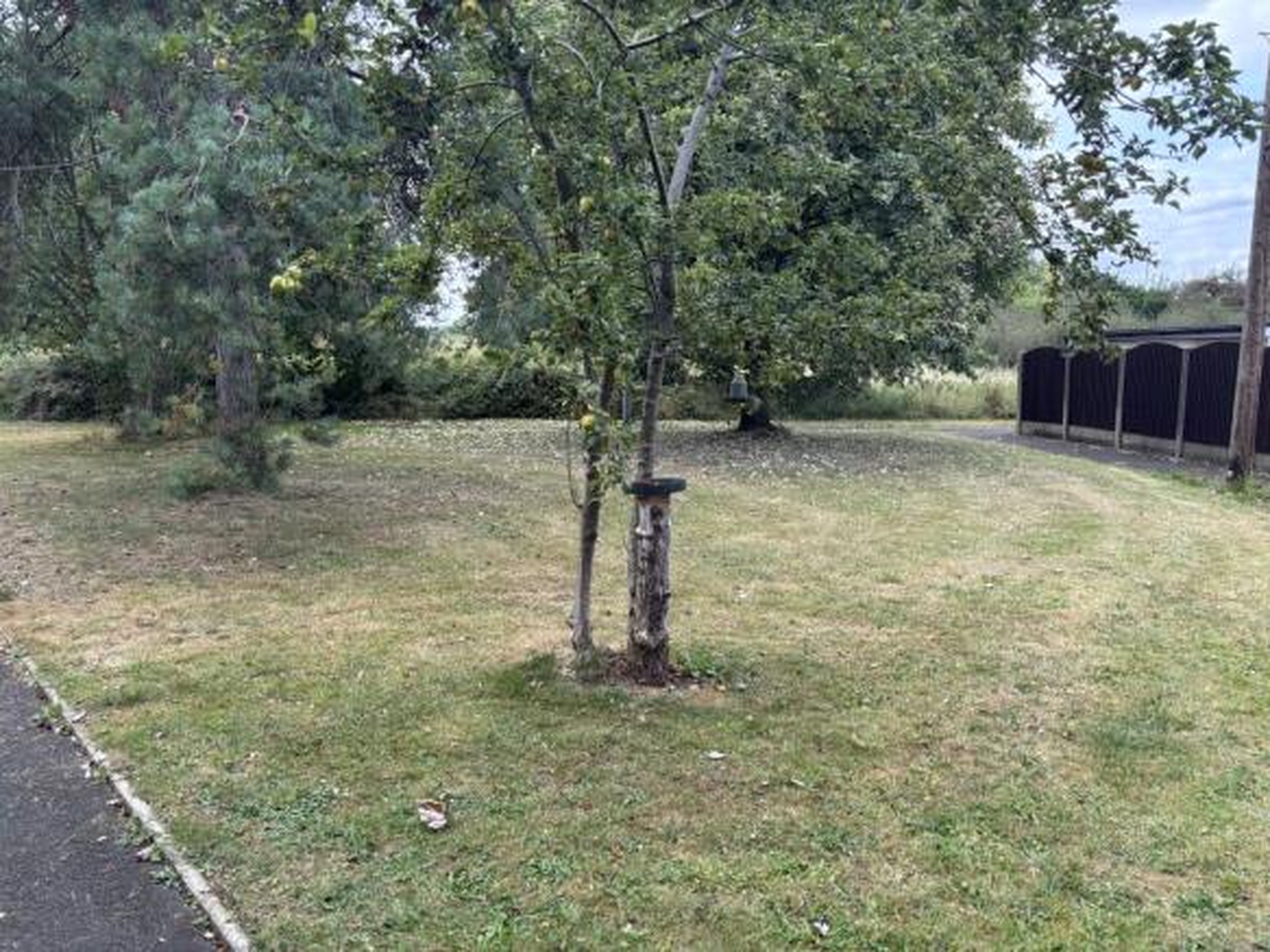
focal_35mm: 26
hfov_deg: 67.3
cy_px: 476
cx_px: 635
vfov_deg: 53.0
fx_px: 954
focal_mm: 5.96
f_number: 1.6
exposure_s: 1/597
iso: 50
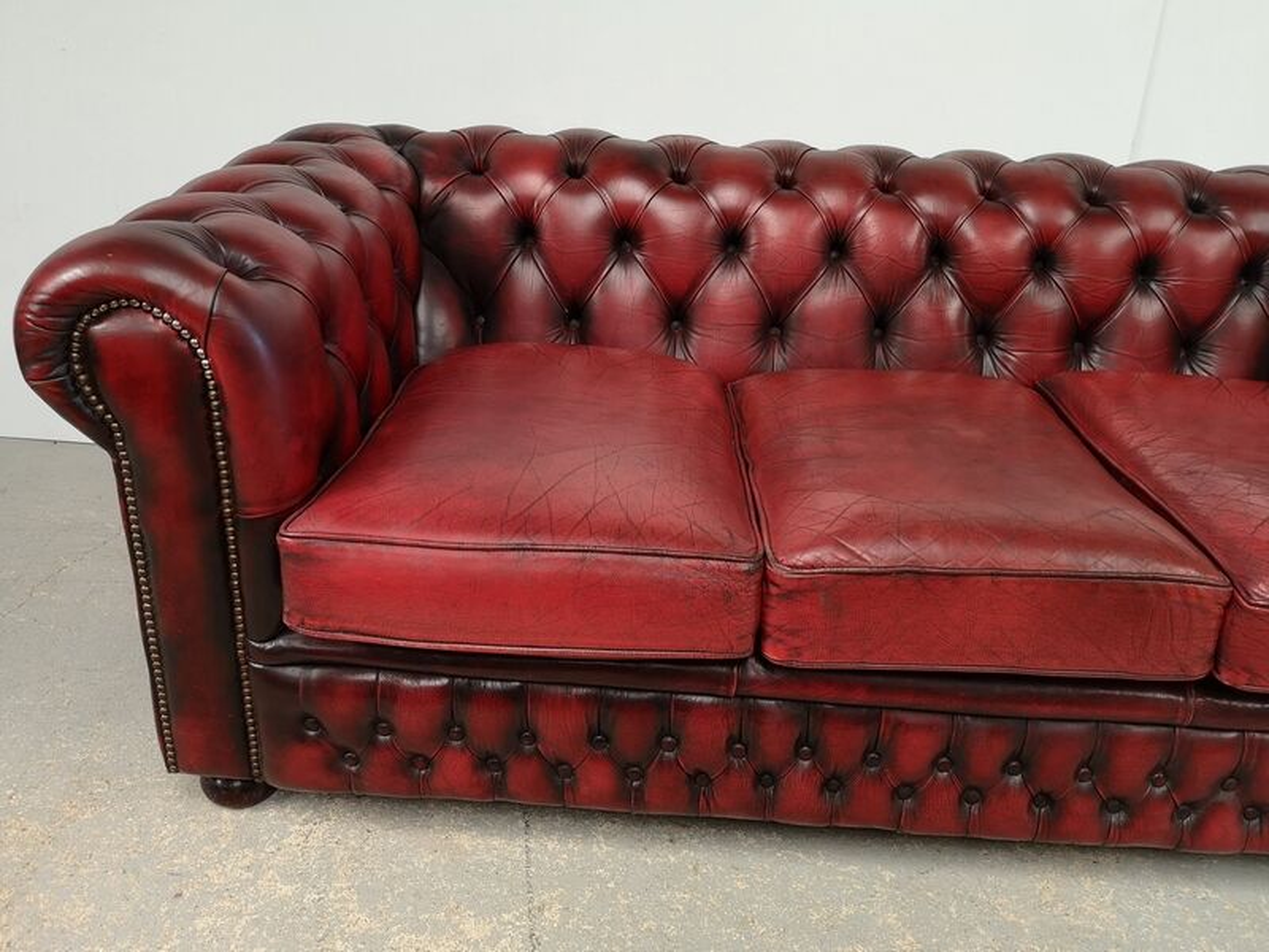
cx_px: 634
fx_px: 990
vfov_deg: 51.4
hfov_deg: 65.3
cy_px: 476
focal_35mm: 27
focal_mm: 5.58
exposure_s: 1/100
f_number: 1.8
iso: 200
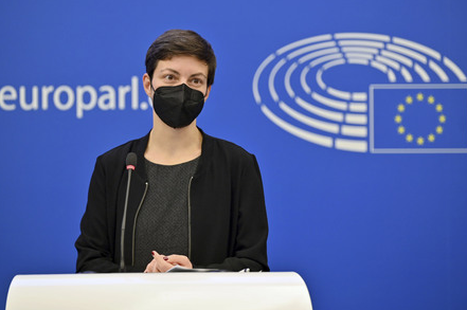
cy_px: 157
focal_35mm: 138
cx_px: 234
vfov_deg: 9.9
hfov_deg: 14.9
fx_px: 1788
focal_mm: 135
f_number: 2.8
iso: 640
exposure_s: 1/160
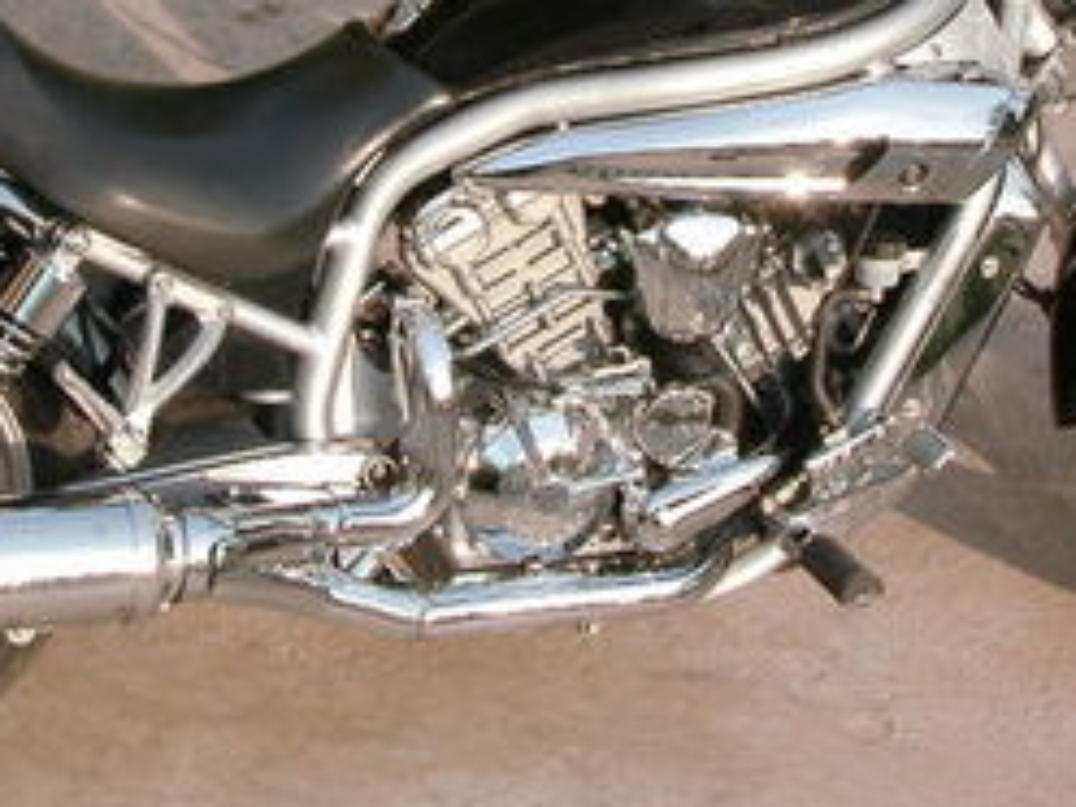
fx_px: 3606
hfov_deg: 17.0
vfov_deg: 12.6
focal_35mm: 116
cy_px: 22
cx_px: 508
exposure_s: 1/223
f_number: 5.3
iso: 100
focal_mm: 11.6
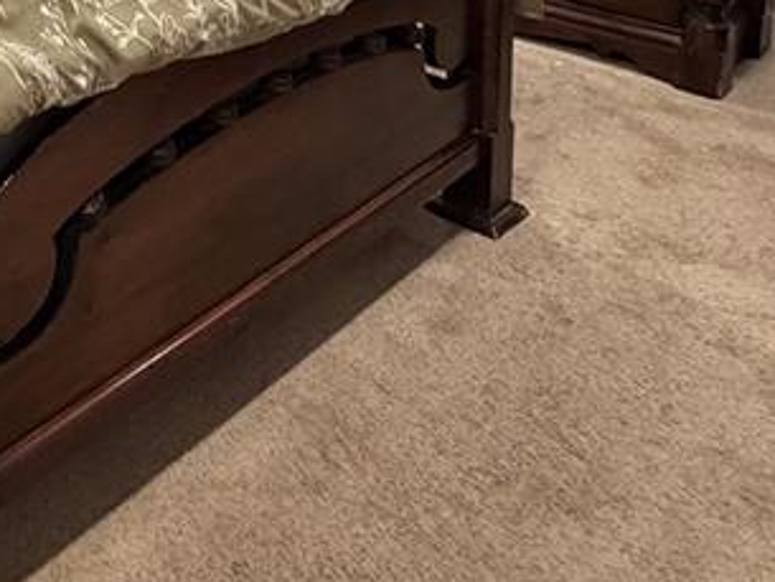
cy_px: -249
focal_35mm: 47
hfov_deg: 35.3
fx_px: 1053
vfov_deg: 25.0
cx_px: -53
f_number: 2.2
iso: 320
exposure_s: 1/60
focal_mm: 2.22
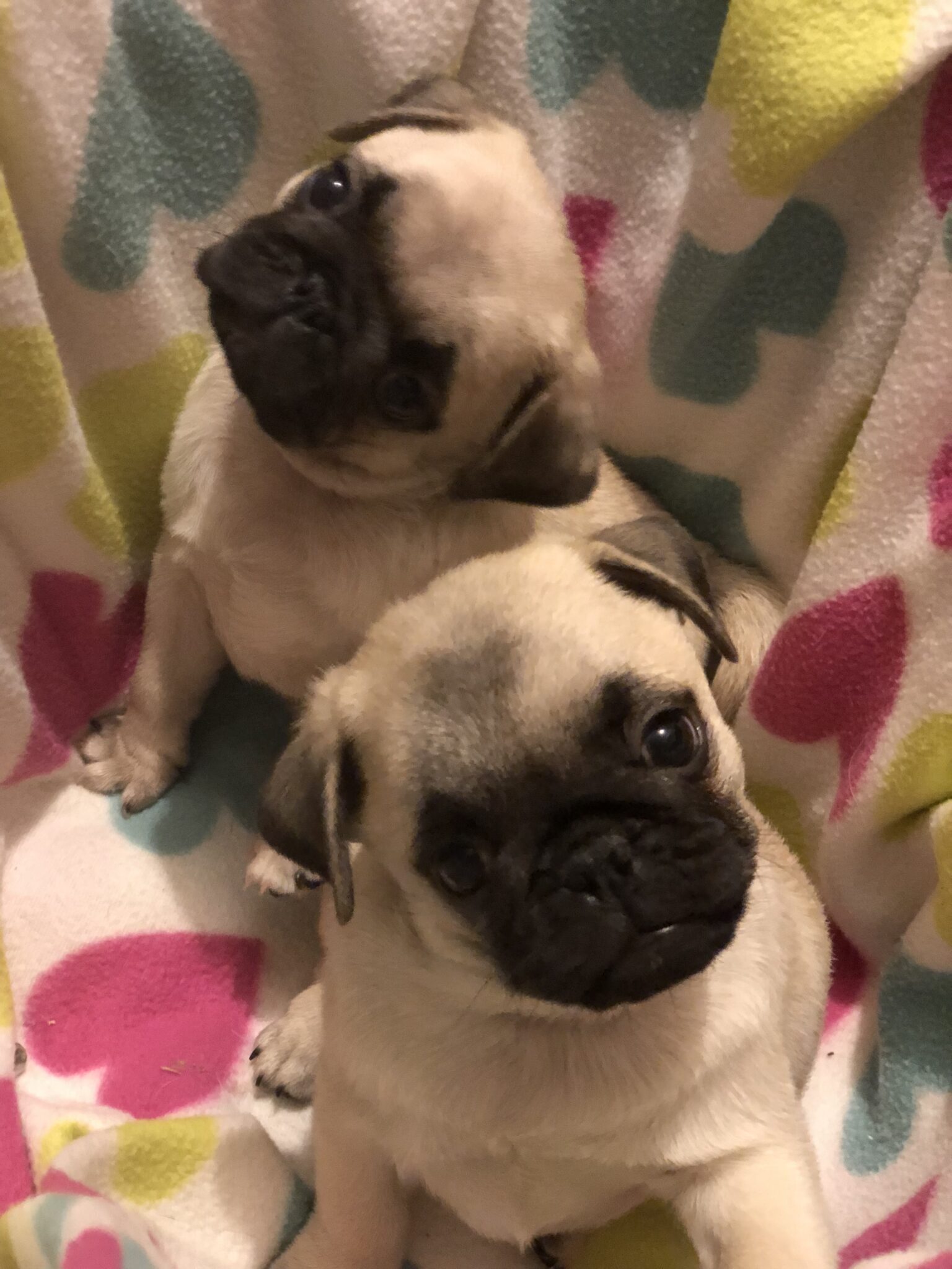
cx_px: 476
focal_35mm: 52
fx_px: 1907
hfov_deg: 28.0
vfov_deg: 36.8
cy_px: 634
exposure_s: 1/8
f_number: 2.4
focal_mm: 6
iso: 200
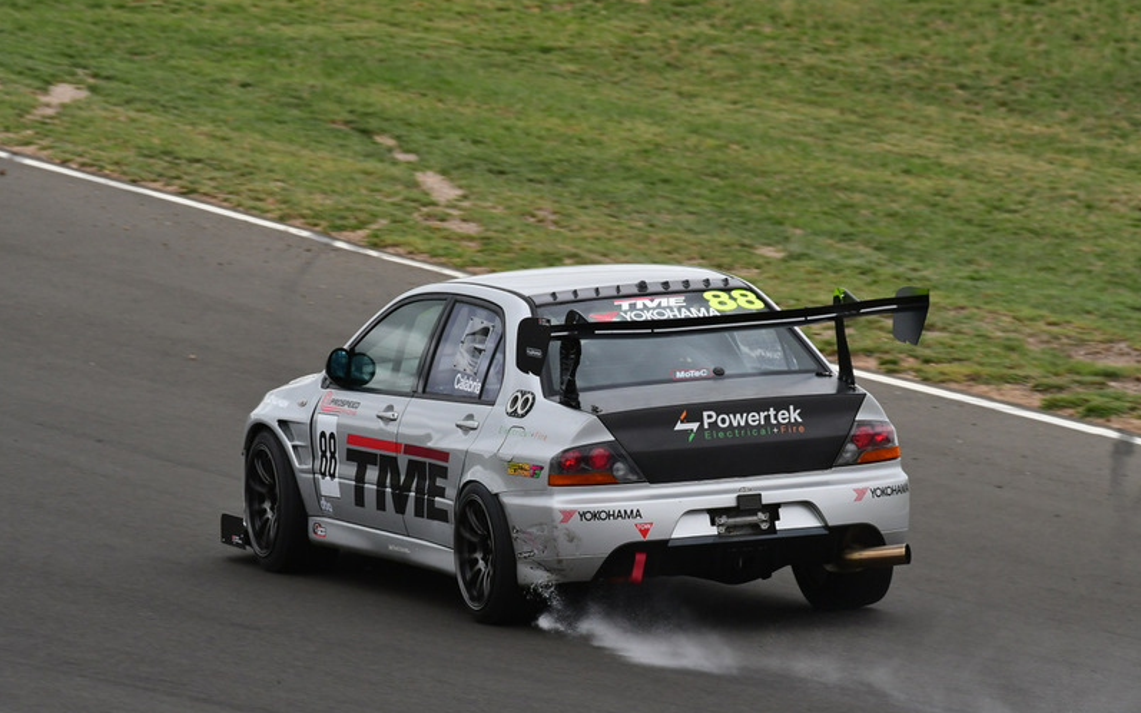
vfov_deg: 2.1
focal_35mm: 629
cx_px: 570
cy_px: 374
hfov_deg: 3.3
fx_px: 19558
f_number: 11
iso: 800
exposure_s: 1/640
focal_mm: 410
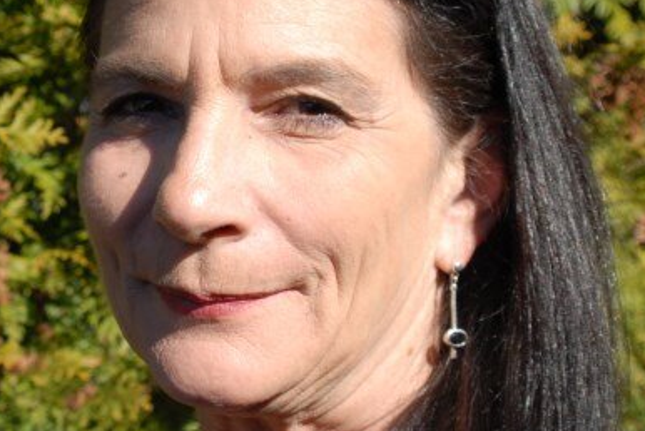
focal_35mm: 139
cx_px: 48
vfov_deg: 9.9
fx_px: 2498
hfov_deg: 14.5
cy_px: 215
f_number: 6.3
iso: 100
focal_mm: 35
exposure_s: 1/160
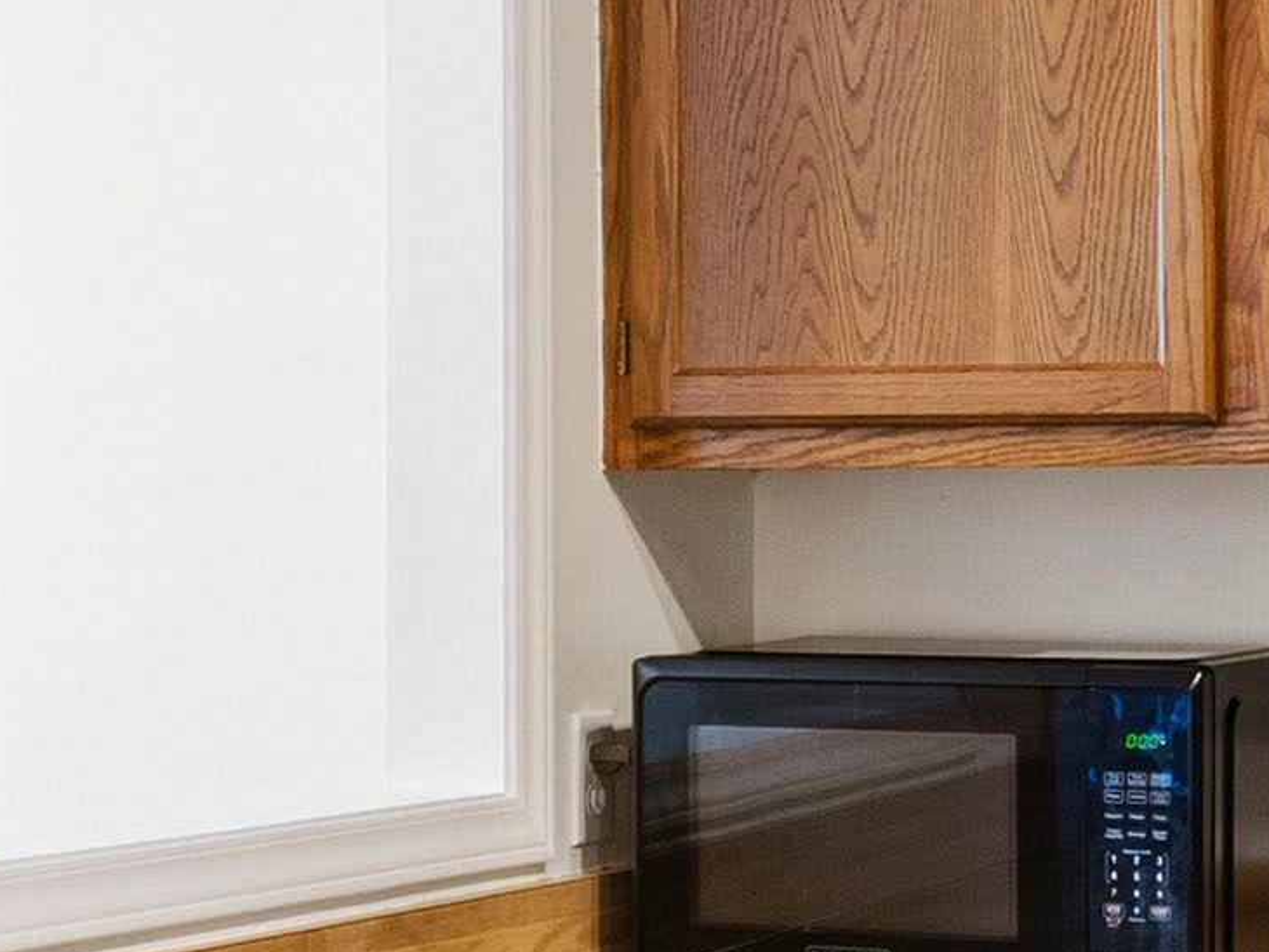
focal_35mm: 110
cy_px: 375
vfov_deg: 13.5
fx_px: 4034
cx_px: 895
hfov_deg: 17.8
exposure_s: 1
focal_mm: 10
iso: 100
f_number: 8
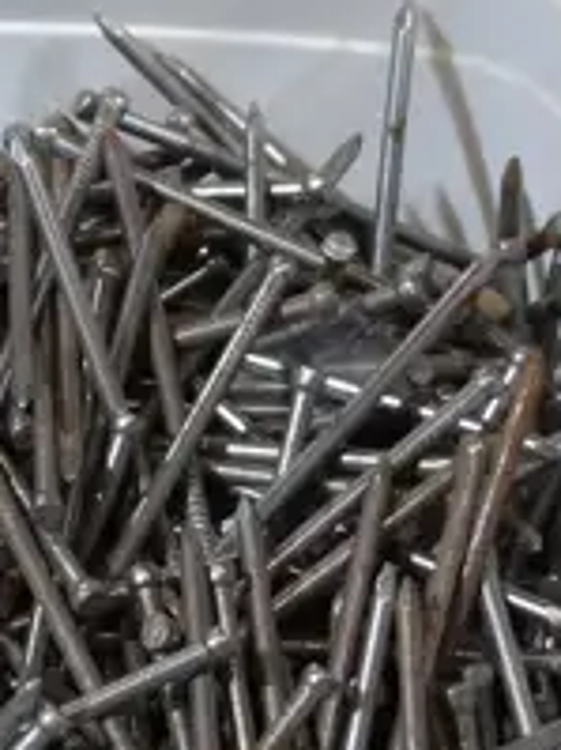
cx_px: -254
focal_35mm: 196
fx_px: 4240
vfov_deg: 10.0
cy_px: 53
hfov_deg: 7.5
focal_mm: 19
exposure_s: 1/60
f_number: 4.1
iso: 500
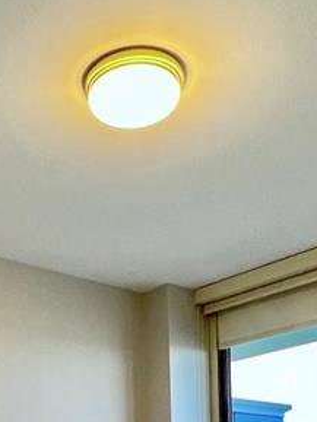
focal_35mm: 54
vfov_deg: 29.1
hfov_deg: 26.6
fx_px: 659
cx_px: 66
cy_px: 542
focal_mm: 1.57
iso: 200
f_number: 1.8
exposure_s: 1/120
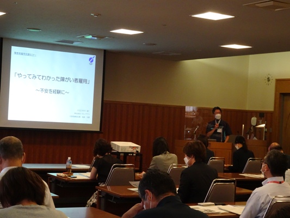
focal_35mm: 73
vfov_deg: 20.2
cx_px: 145
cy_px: 109
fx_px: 612
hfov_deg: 26.7
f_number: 5
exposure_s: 1/50
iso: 800
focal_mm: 12.42
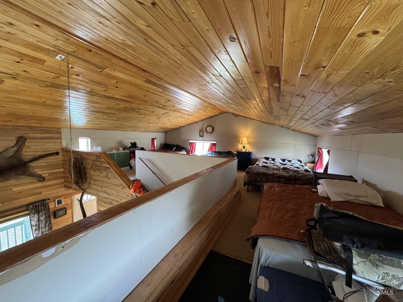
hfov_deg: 102.1
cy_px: 151
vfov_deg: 85.7
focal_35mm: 14
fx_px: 163
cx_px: 202
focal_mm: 2.22
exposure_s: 1/60
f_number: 2.2
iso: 320
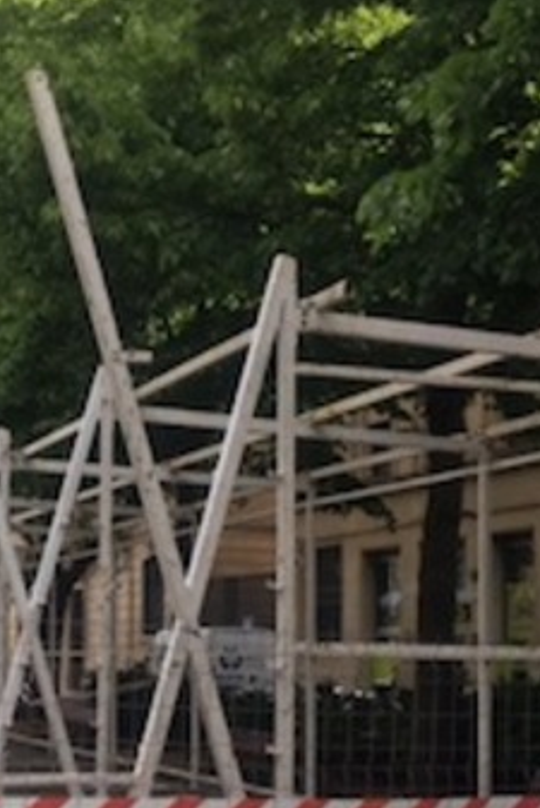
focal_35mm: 65
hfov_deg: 20.6
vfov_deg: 30.5
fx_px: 1461
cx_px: 82
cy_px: 601
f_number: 2.2
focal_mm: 4.15
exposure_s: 1/818
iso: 25
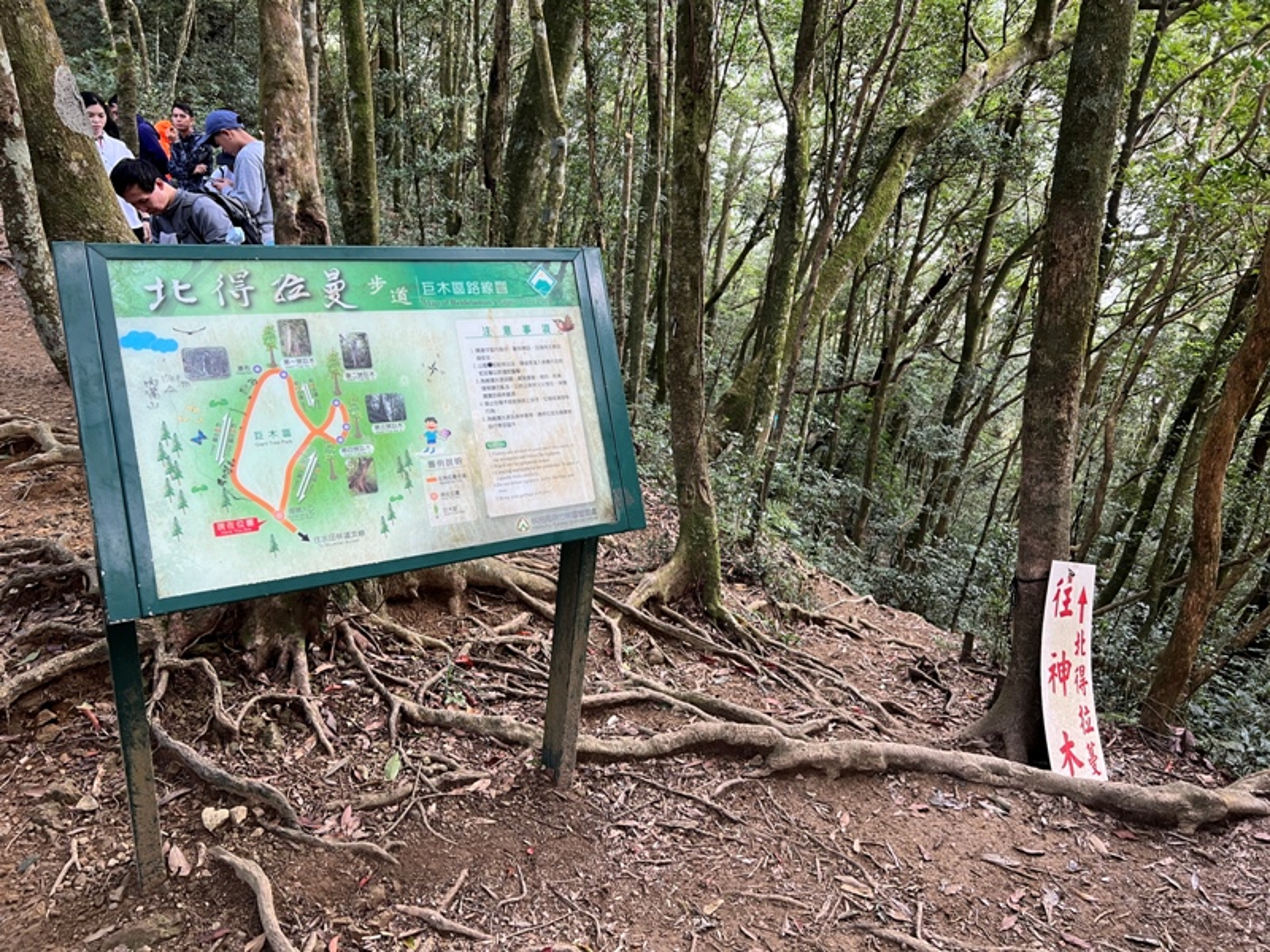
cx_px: 635
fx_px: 954
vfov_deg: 53.1
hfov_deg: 67.3
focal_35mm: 26
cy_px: 476
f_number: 1.5
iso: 125
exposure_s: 1/84
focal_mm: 5.7
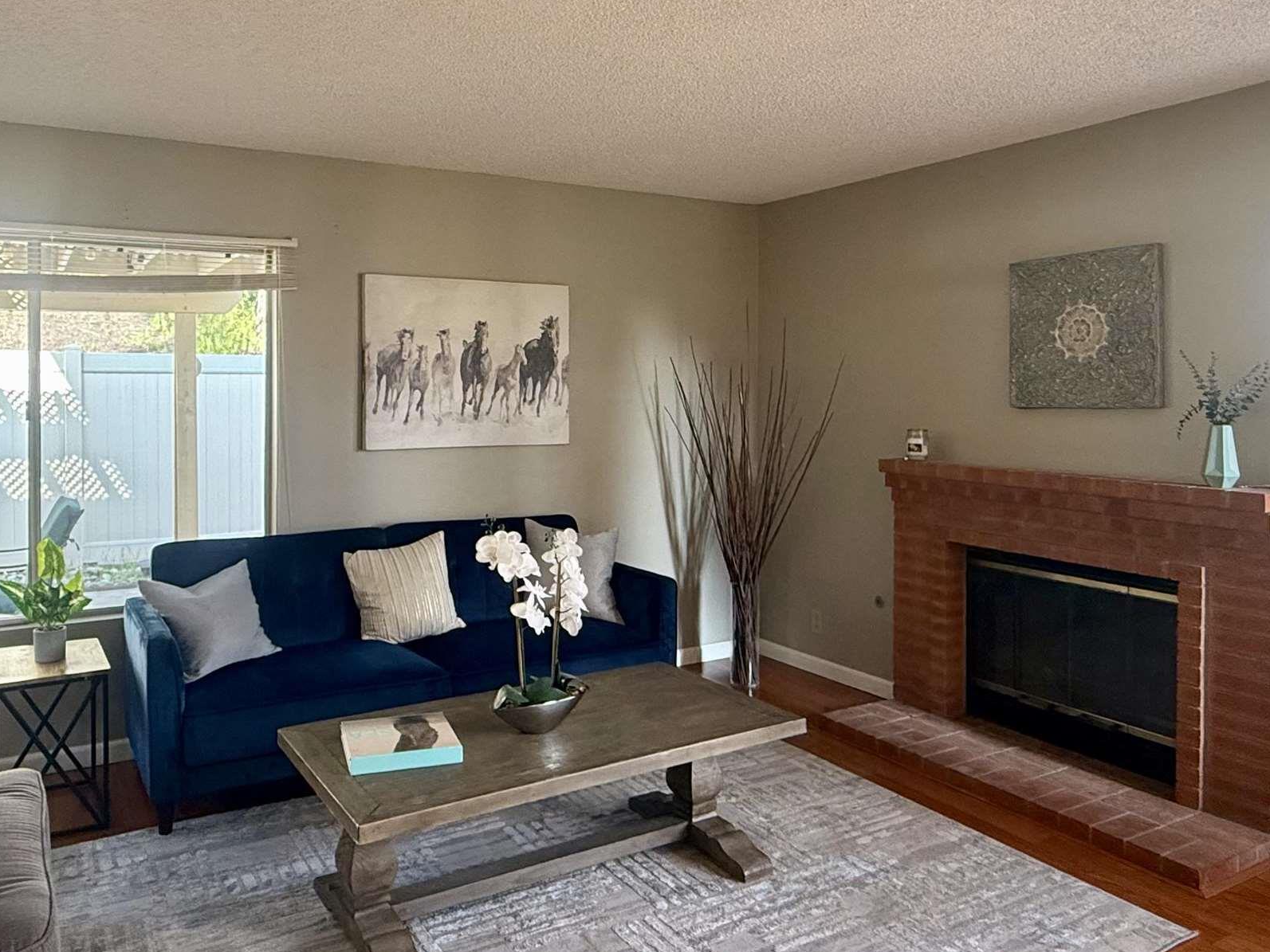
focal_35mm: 27
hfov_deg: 65.1
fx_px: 991
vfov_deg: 51.1
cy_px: 390
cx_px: 557
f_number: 2.2
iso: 250
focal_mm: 2.22
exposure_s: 1/99
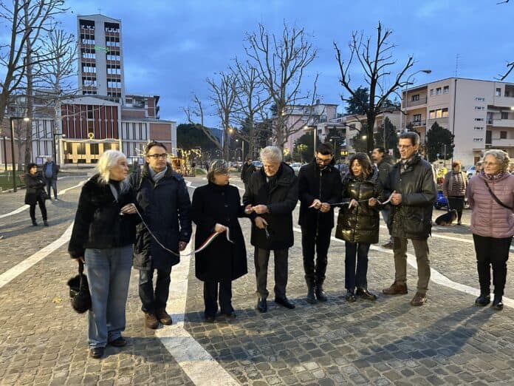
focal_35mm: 24
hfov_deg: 71.6
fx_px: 356
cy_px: 193
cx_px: 257
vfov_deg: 56.8
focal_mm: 6.86
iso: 1000
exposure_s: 1/33
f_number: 1.78
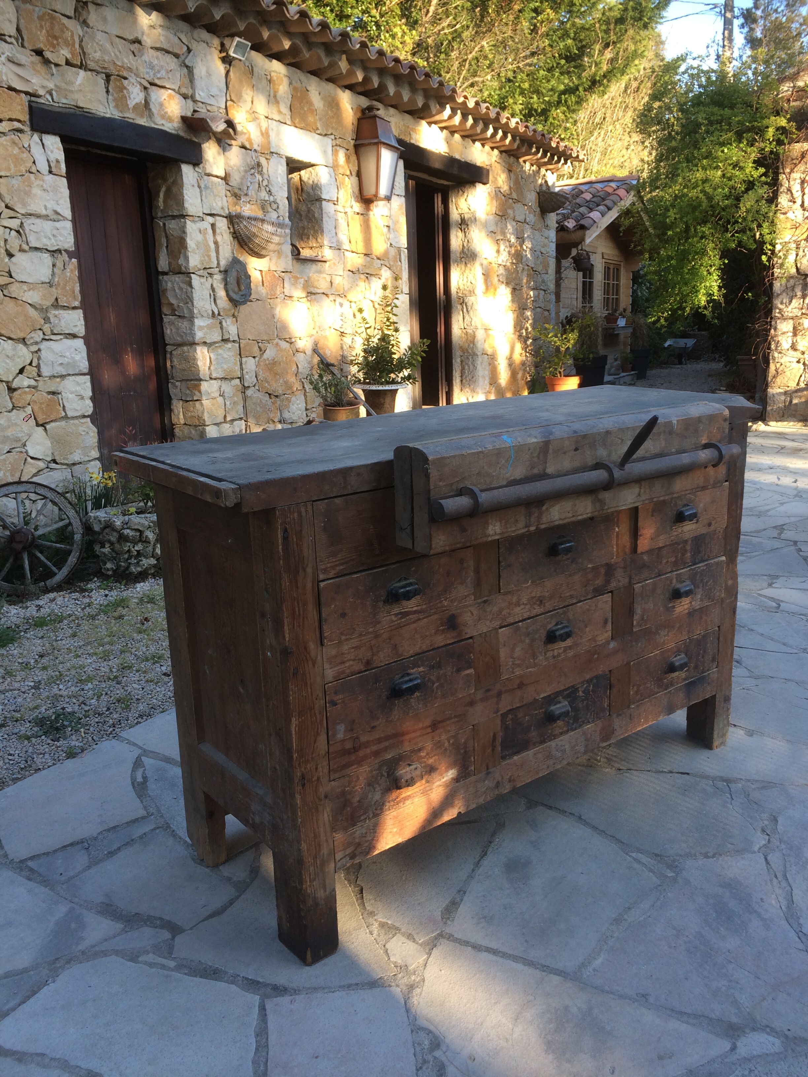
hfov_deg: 48.2
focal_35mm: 29
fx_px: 903
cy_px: 538
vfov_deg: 61.7
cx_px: 404
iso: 32
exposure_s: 1/118
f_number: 2.2
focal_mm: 4.15
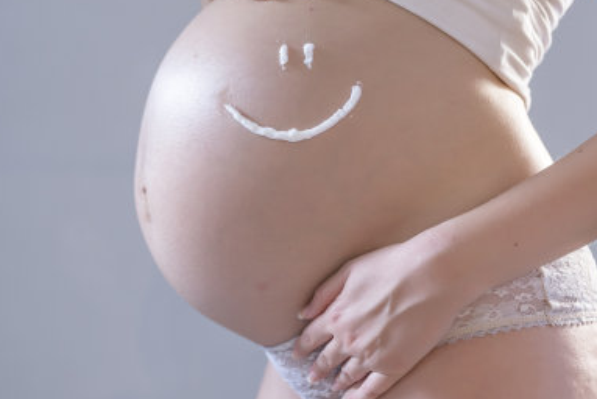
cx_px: 304
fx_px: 929
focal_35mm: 56
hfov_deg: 35.6
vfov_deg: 24.2
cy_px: 160
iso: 500
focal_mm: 35
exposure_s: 1/80
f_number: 2.8
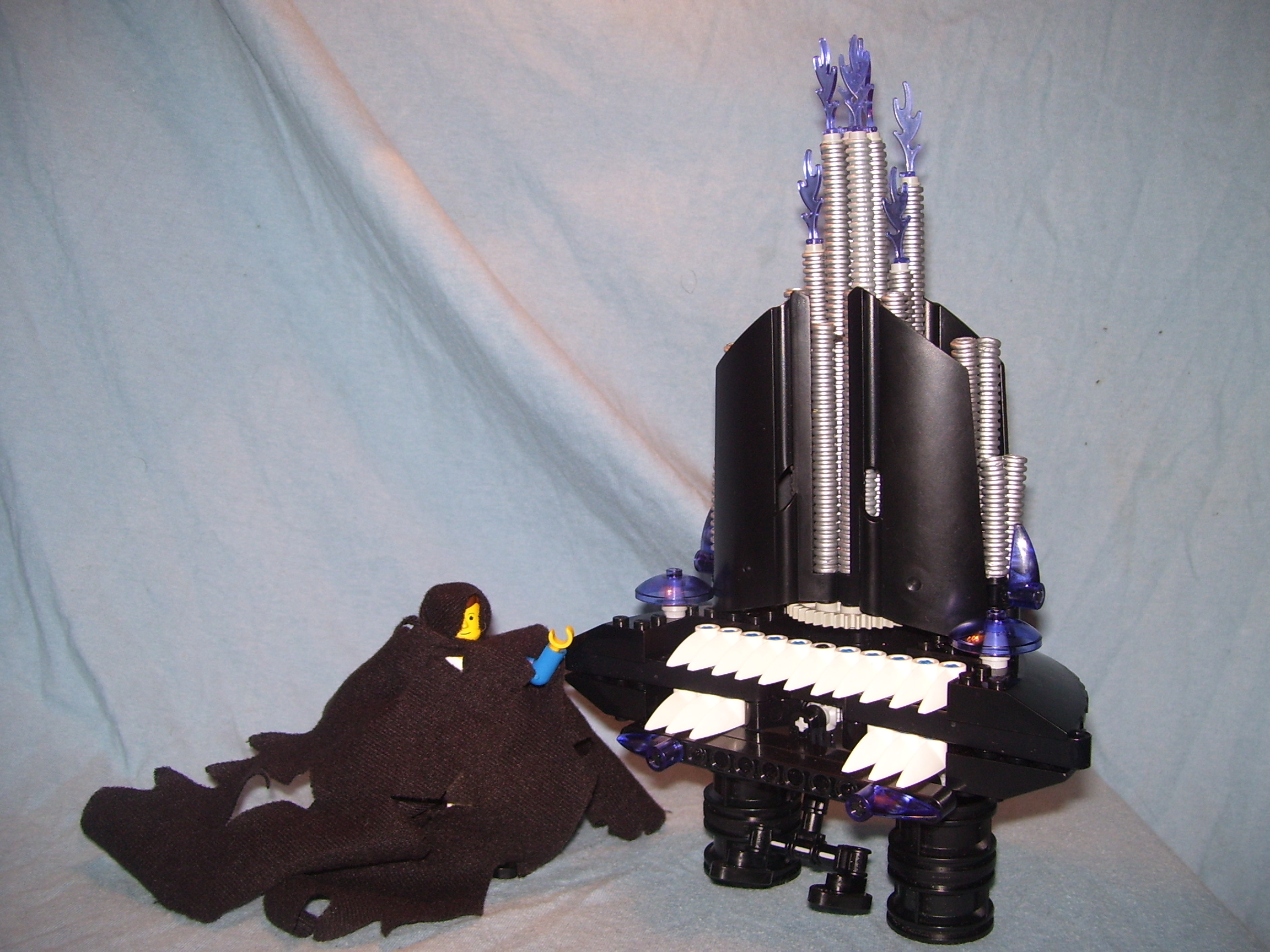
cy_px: 476
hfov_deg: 51.4
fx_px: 1321
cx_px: 635
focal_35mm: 36
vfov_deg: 39.7
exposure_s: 1/60
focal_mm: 6
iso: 80
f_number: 2.7
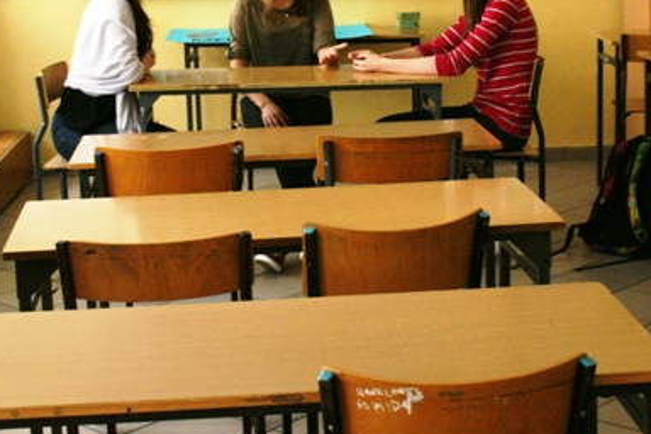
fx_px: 1356
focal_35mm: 75
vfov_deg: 18.1
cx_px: 383
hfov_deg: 26.9
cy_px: 117
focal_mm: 30
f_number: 5
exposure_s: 1/60
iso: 400
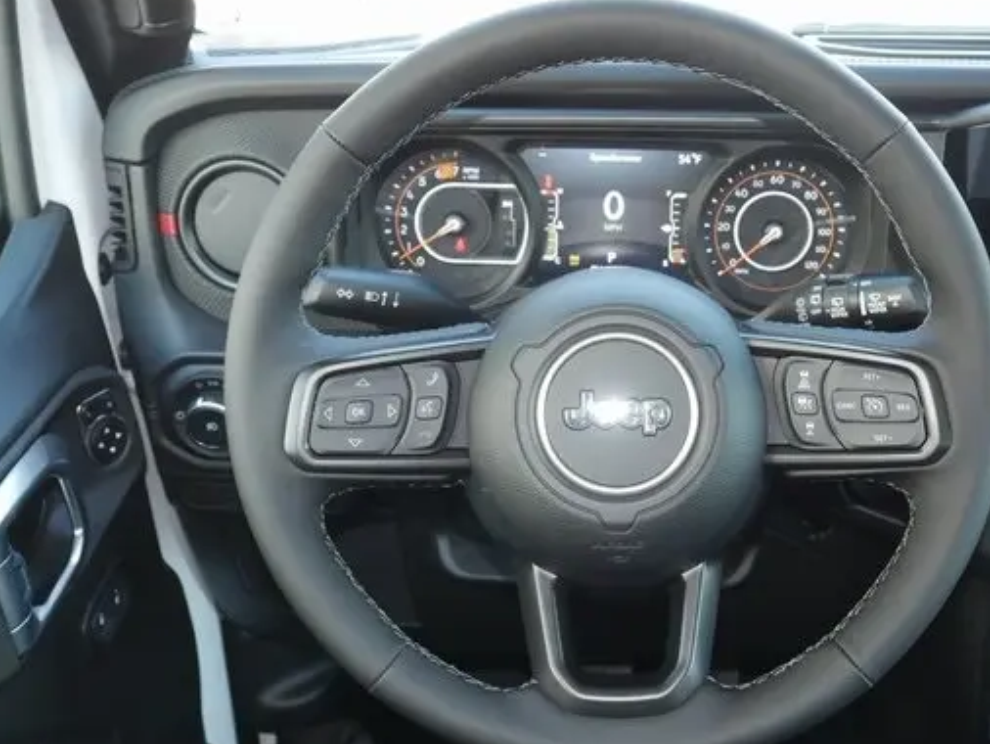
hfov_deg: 43.5
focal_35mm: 43
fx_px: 1230
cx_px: 610
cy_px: 387
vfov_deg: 33.6
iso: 800
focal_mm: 17
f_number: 5
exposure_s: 1/60
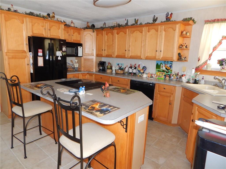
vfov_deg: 61.1
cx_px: 113
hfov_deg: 76.4
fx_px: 144
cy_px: 84
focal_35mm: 22
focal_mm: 4
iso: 200
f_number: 3
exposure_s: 1/30
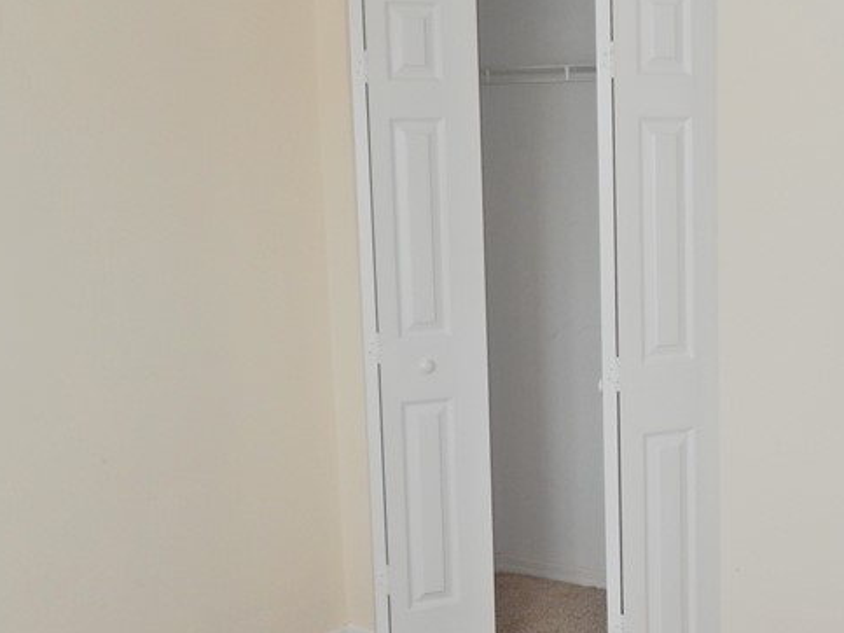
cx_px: 760
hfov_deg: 34.2
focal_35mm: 53
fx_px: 1292
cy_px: 327
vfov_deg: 27.5
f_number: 3.4
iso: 125
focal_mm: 4.5
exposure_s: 1/50
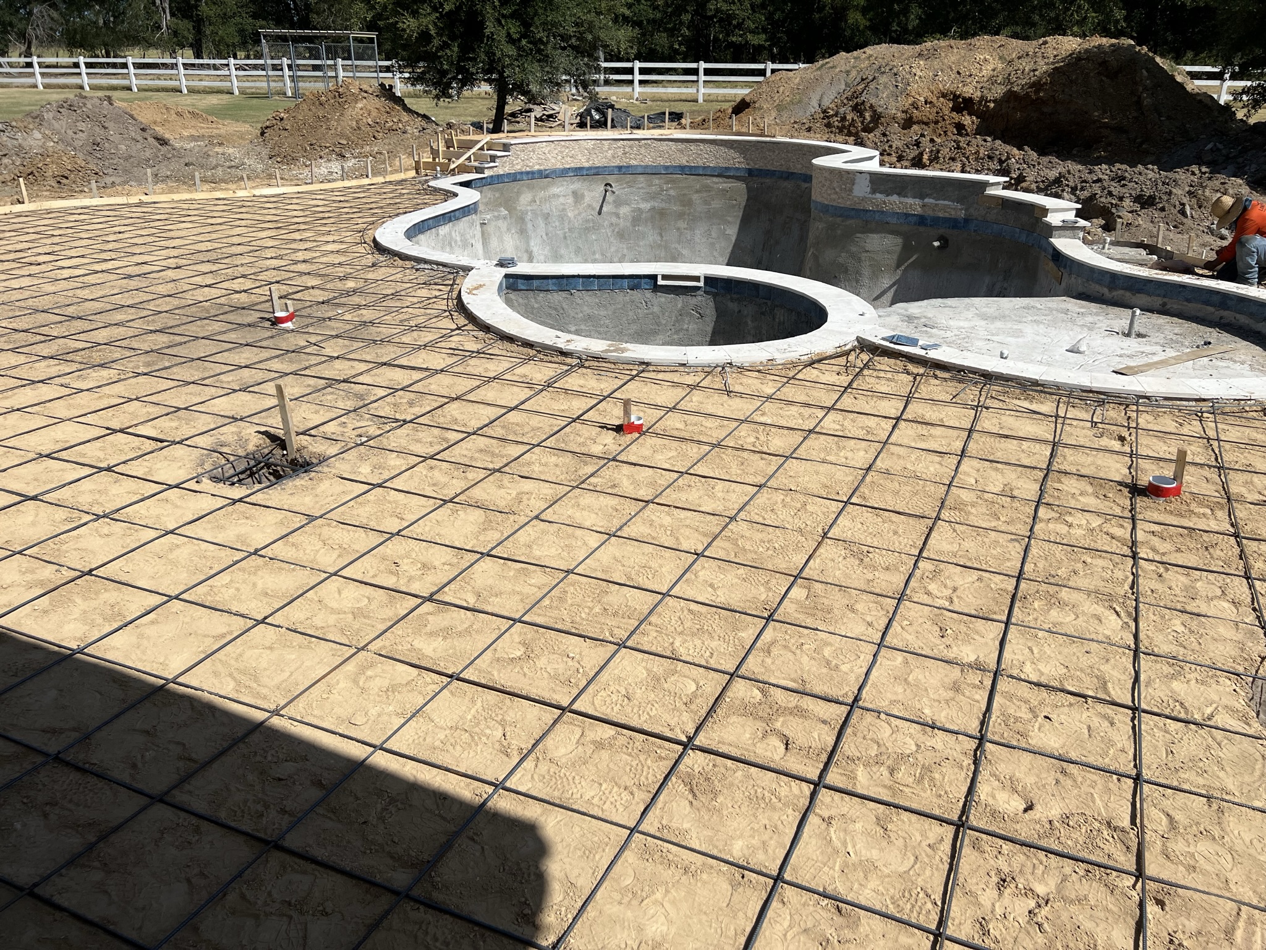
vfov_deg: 53.1
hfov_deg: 67.3
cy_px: 475
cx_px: 633
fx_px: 951
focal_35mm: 26
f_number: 1.5
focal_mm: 5.7
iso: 50
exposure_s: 1/9434
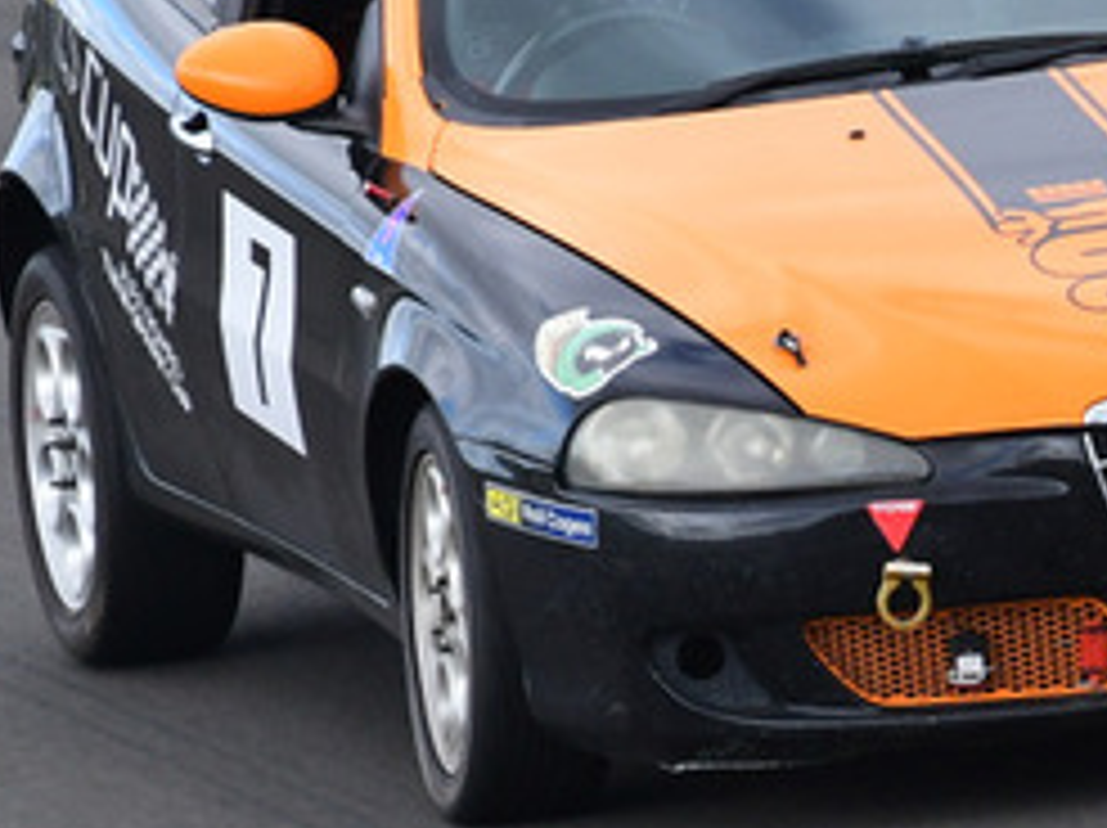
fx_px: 66069
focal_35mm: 2068
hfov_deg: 1.0
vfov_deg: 0.7
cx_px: 1084
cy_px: 441
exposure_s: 1/640
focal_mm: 440
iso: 640
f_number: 7.1
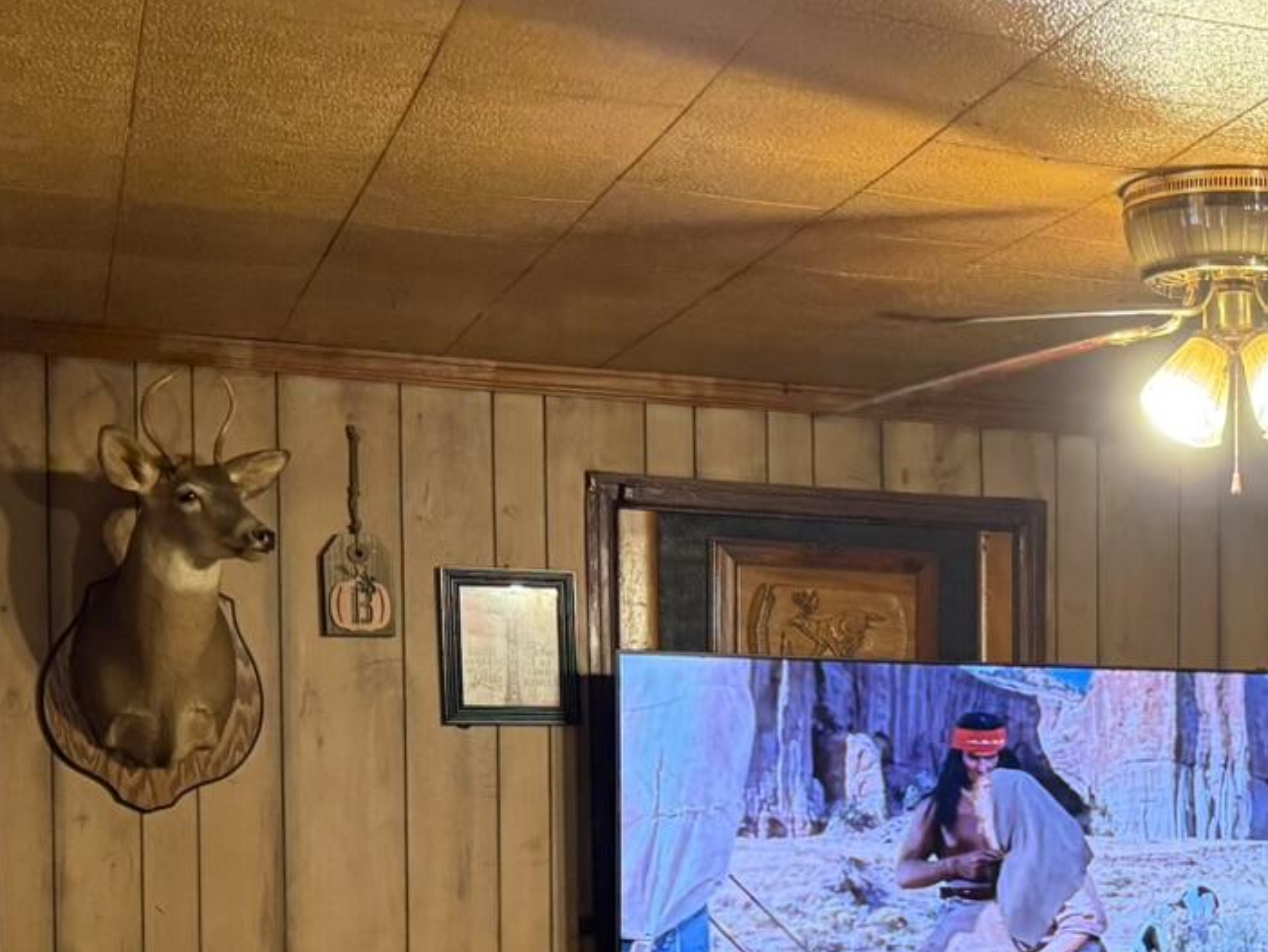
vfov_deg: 20.5
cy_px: 916
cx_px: 1282
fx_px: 2565
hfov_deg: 26.2
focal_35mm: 70
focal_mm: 6.76
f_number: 1.78
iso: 500
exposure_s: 1/60
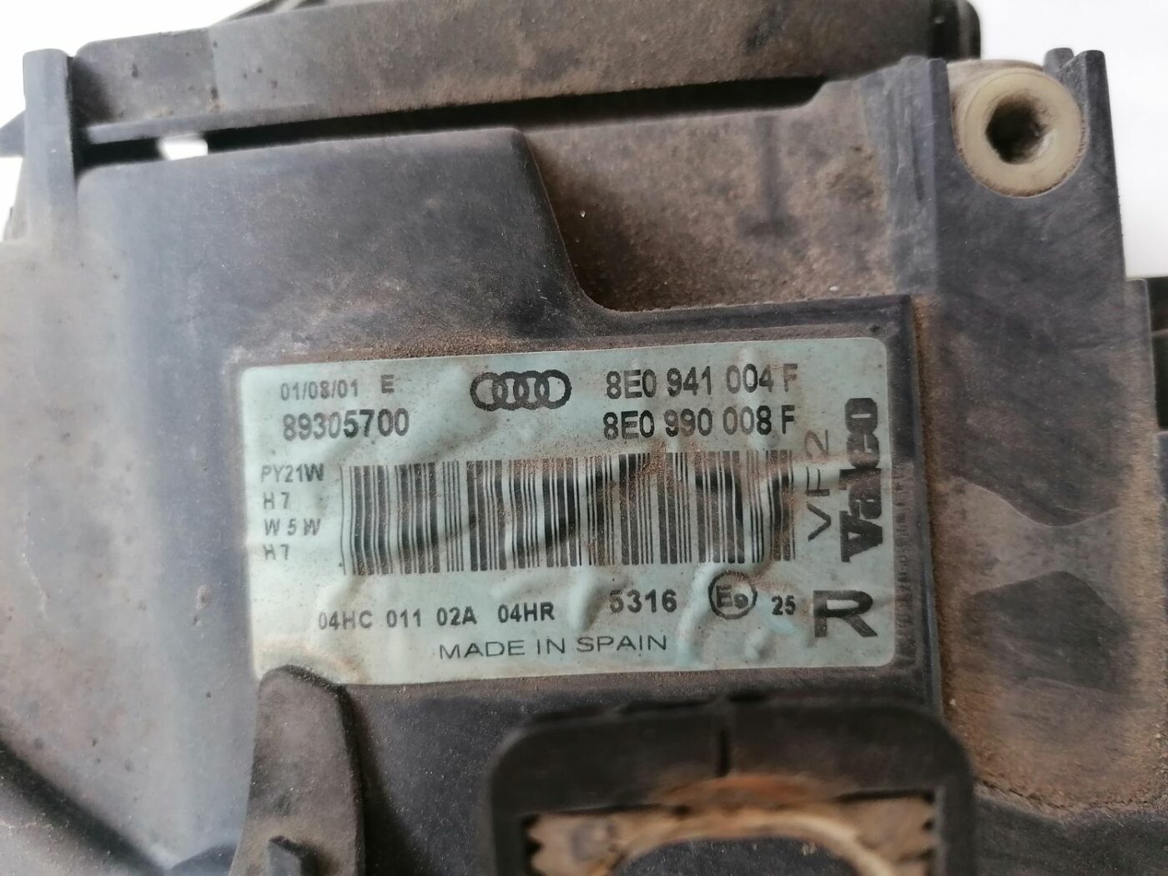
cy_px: 438
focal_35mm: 27
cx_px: 584
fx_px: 911
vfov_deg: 51.4
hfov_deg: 65.3
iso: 200
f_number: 1.8
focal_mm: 4.75
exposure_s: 1/60
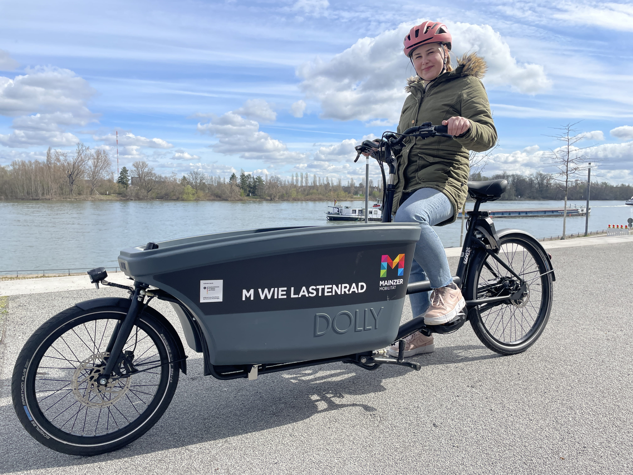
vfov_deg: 53.1
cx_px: 316
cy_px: 238
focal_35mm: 26
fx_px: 475
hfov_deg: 67.3
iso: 32
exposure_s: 1/3610
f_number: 1.6
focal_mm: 4.2
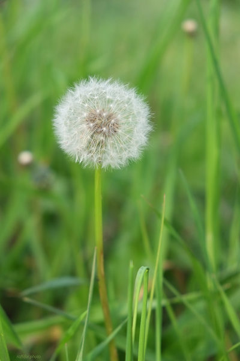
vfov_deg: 24.5
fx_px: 830
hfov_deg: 16.5
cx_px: 120
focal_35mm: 83
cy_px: 180
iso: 200
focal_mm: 55
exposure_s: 1/125
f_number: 4.5
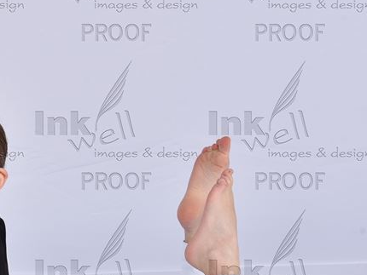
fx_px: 1252
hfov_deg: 16.3
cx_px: -23
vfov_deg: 12.5
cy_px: 219
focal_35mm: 118
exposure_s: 1/200
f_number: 8
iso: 250
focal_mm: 48
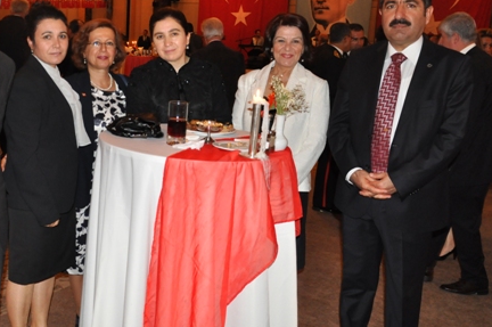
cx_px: 167
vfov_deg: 33.3
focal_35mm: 40
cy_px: 164
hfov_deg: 47.8
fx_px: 546
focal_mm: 18
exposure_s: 1/60
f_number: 4.5
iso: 1250
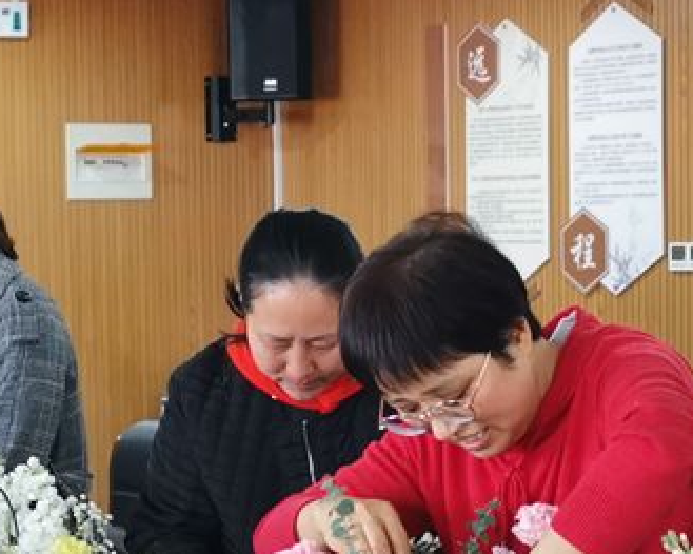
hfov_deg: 15.9
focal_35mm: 121
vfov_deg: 12.7
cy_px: 402
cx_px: 230
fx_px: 2481
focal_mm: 5.58
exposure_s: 1/50
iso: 250
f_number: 1.8
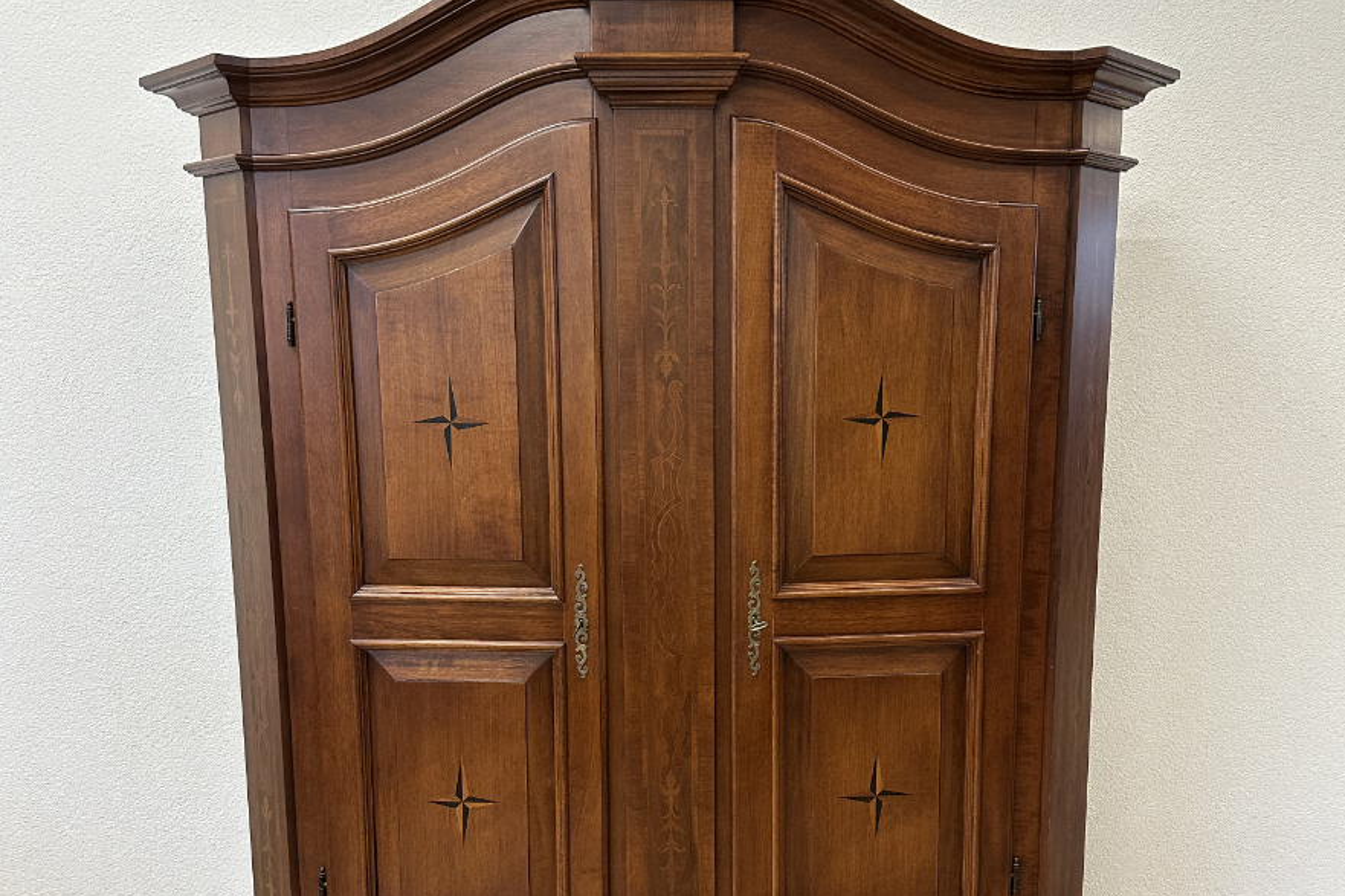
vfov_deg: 38.7
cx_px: 675
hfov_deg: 55.8
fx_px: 1270
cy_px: 548
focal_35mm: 34
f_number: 1.8
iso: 200
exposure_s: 1/100
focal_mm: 6.9
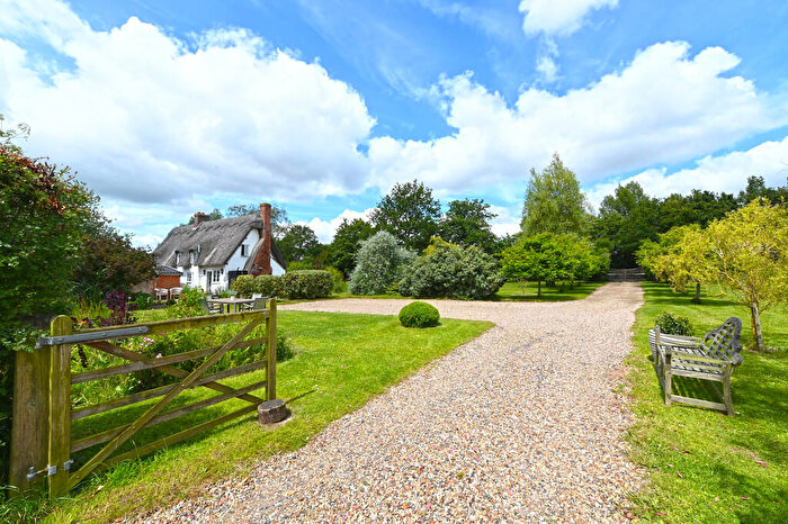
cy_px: 262
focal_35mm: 14
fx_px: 306
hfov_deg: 104.3
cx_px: 394
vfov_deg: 81.2
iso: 320
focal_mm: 14
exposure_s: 1/200
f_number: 14
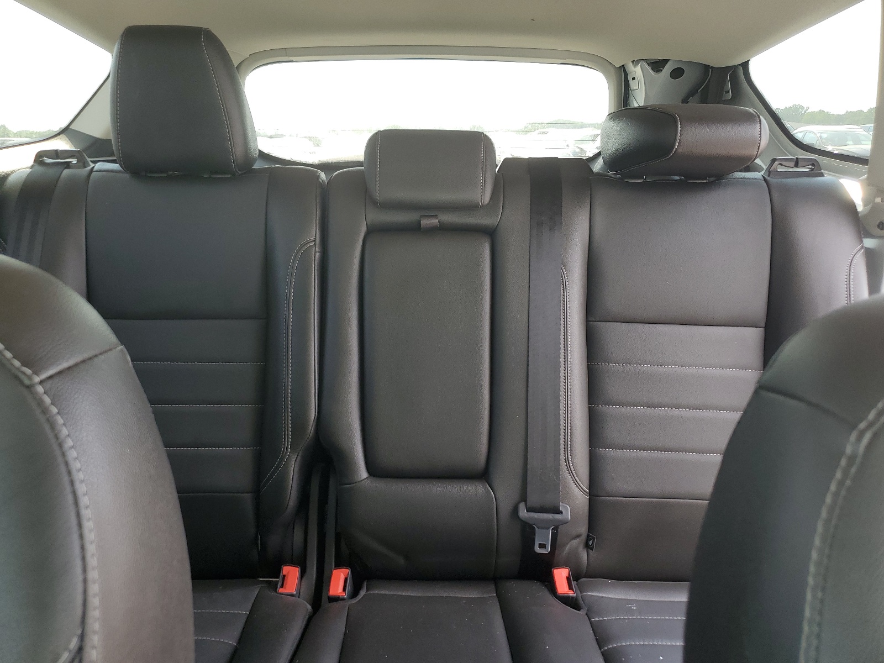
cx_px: 442
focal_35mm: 26
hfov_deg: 67.3
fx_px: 664
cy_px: 332
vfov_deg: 53.1
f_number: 1.5
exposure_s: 1/175
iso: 50
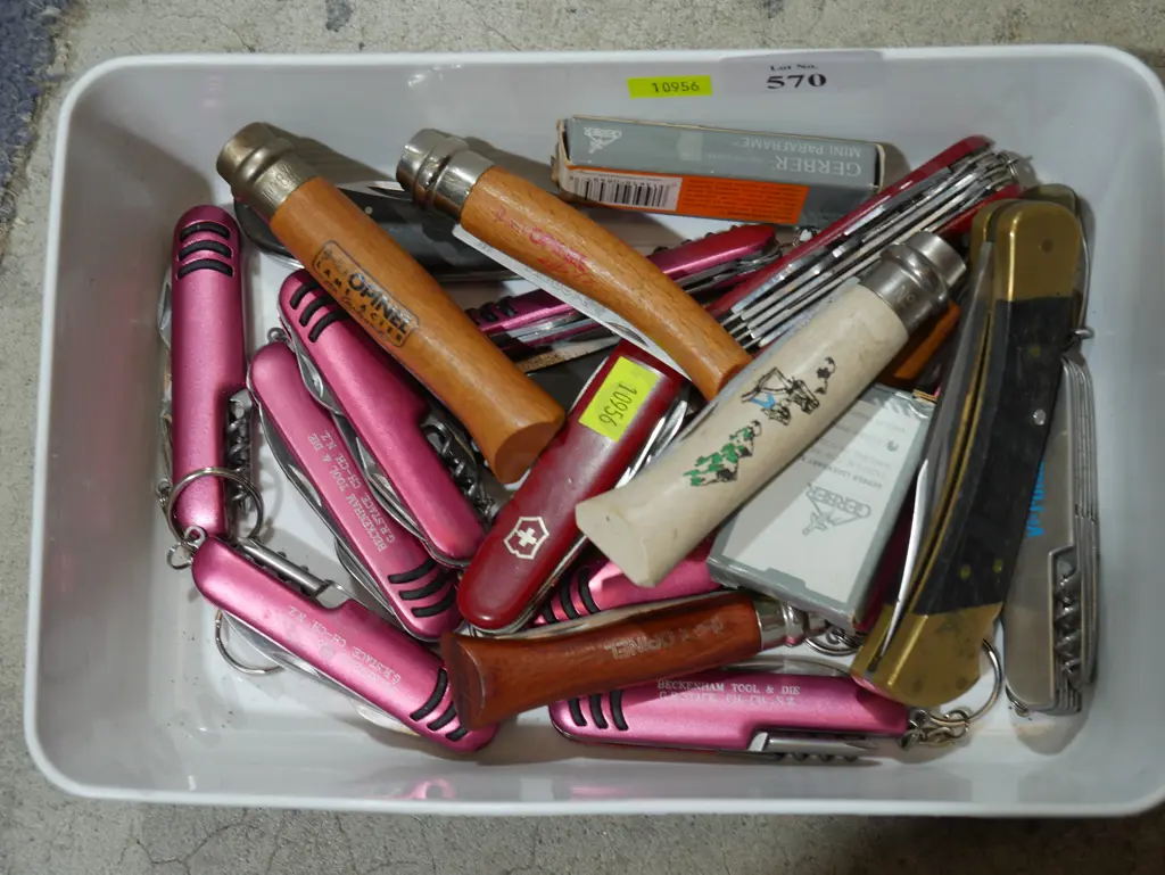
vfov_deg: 25.3
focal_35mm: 58
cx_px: 582
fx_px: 1953
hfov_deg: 33.2
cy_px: 438
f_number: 5.4
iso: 320
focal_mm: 29
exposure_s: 1/60
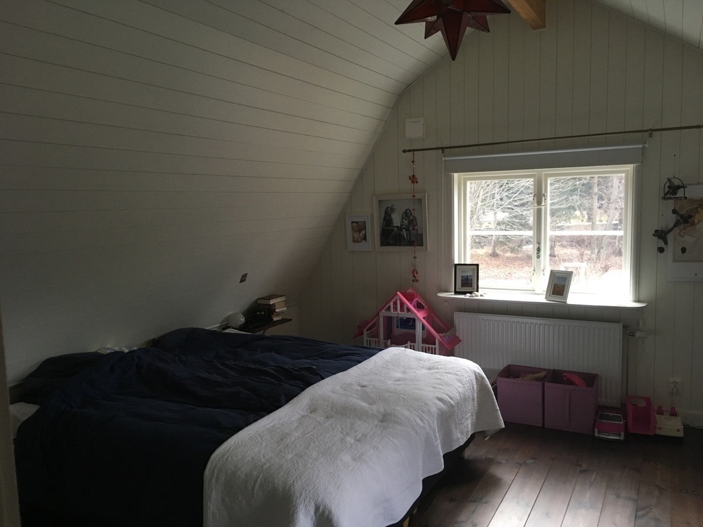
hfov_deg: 61.7
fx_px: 589
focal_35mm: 29
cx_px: 352
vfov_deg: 48.2
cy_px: 264
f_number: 2.2
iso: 160
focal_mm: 4.15
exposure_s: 1/33
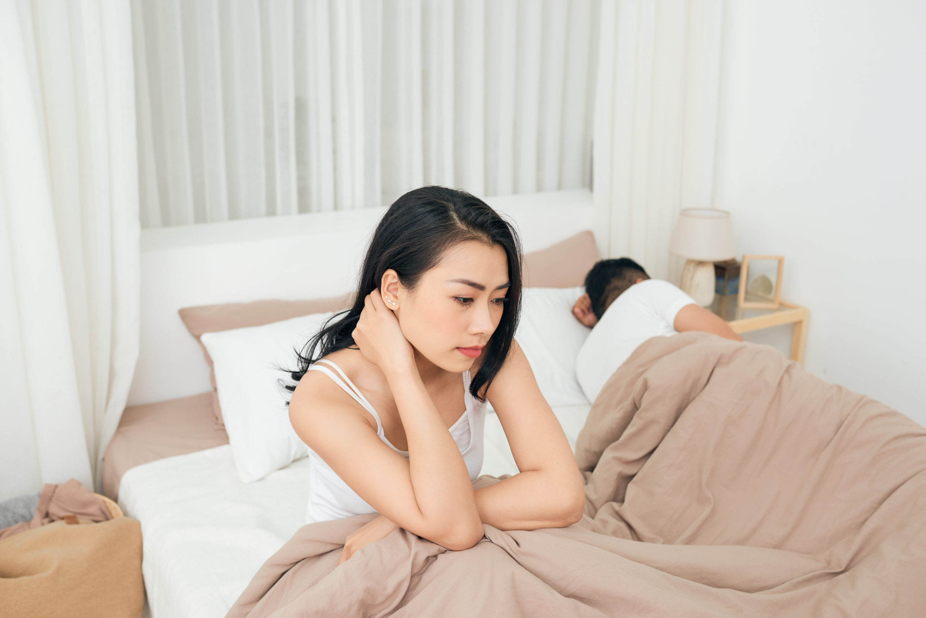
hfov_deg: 54.4
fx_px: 901
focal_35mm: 35
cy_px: 309
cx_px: 463
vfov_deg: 37.9
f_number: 4
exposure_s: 1/160
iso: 400
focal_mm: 35
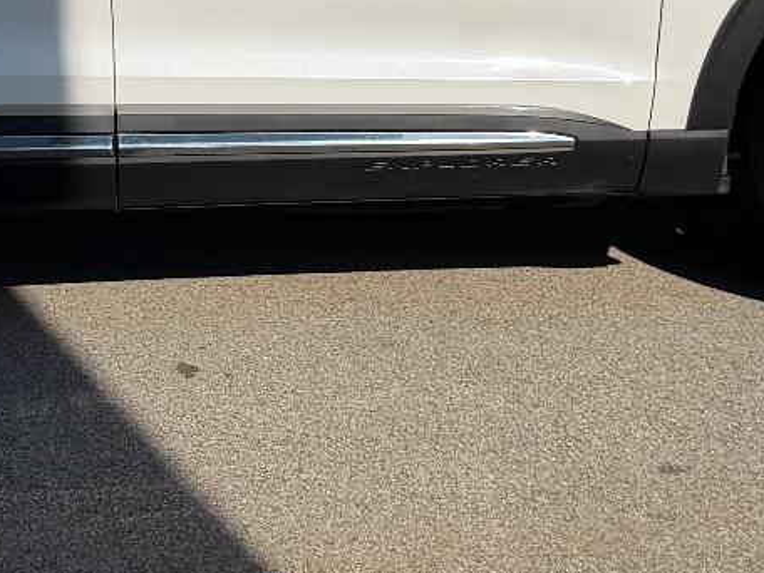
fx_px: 2229
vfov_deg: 14.3
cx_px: 164
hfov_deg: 19.3
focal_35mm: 101
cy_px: -59
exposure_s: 1/8130
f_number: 1.78
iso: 80
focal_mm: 6.76
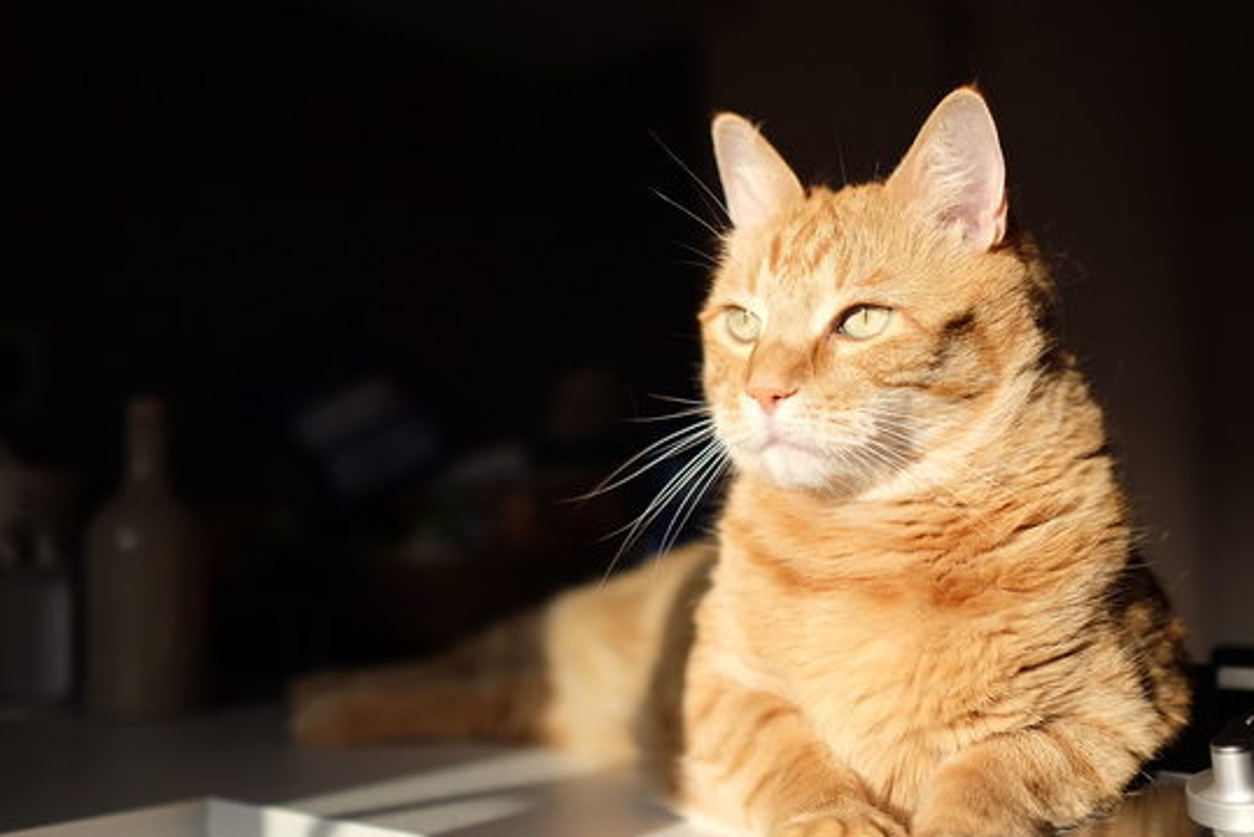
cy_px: 462
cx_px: 639
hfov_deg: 49.5
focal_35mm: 39
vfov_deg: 34.2
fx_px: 1359
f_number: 1.4
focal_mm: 23
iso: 200
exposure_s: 1/4000
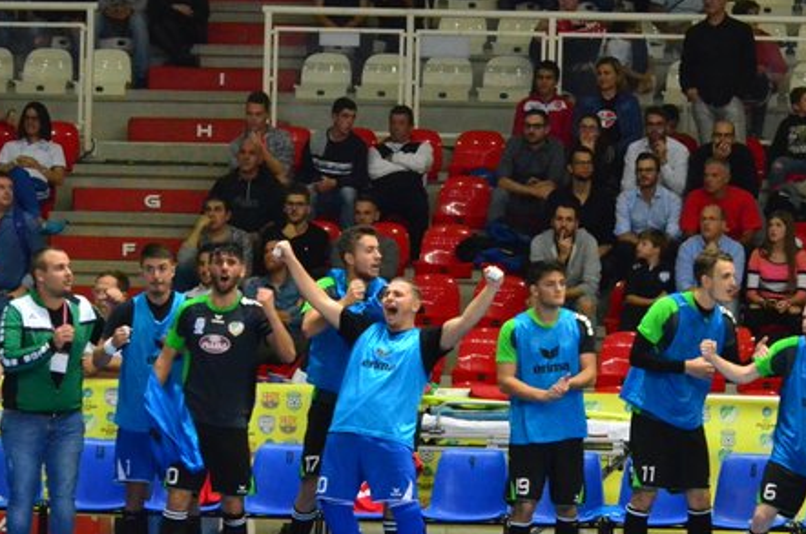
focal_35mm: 231
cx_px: 441
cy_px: 381
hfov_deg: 8.9
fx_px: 5160
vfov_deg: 5.9
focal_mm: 85
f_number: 6.3
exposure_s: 1/250
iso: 6400
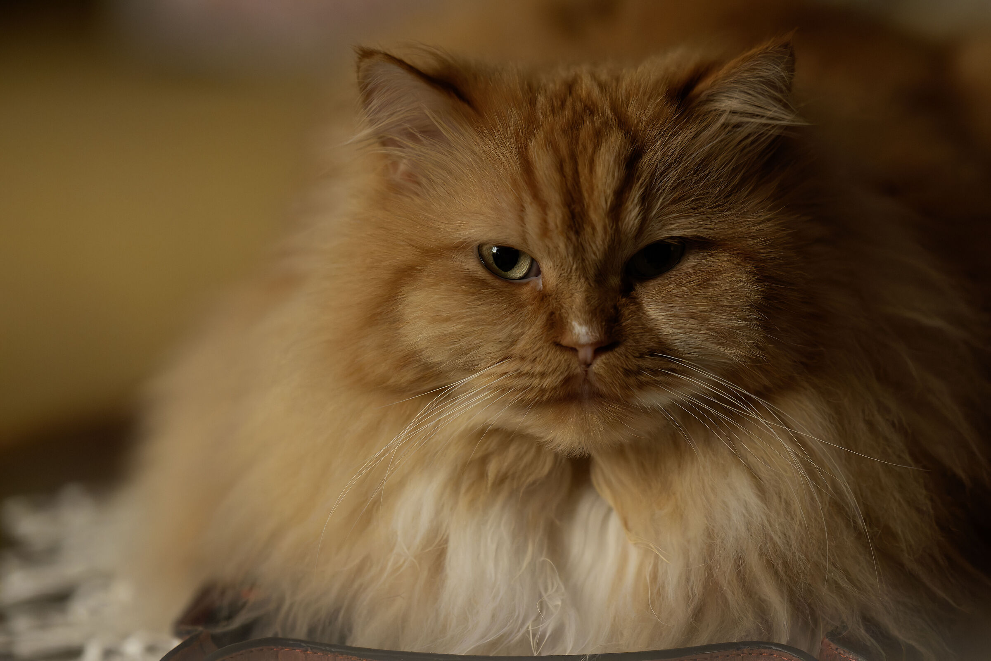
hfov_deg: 5.2
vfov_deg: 3.4
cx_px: 496
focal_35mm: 400
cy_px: 330
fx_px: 11010
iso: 12800
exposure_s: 1/250
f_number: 2.8
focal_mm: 400
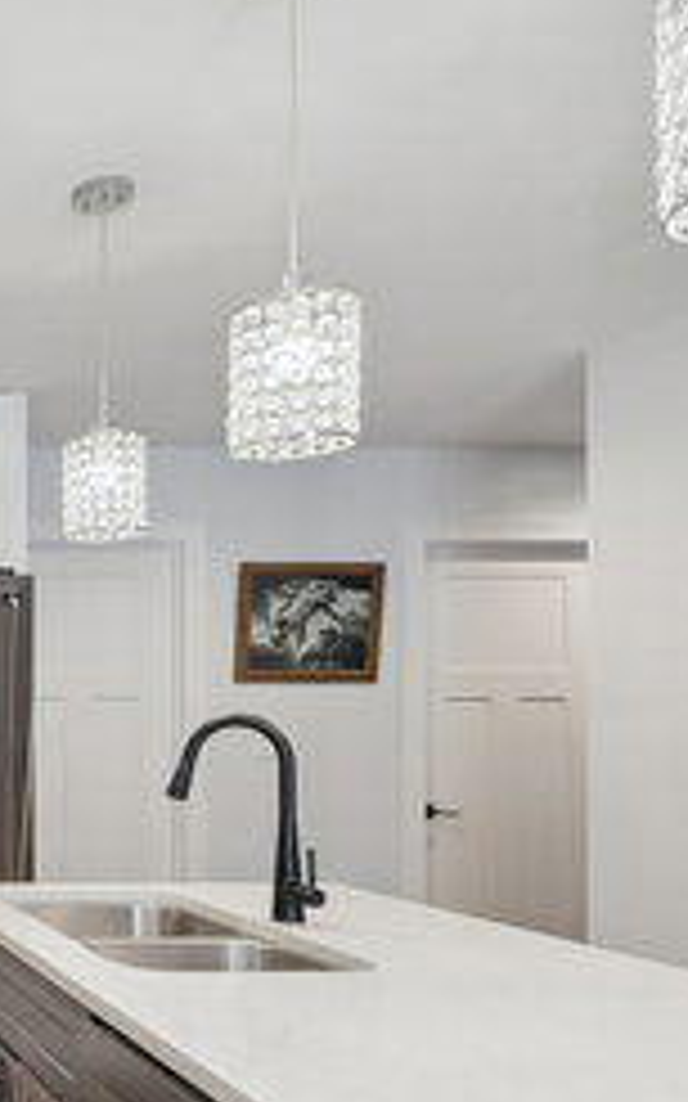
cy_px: 684
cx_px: -292
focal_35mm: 30
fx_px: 901
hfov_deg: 29.4
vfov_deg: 62.1
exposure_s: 1/13
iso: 250
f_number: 7.1
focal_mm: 10
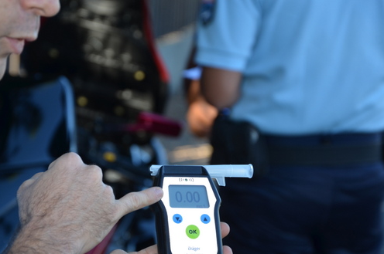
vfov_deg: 7.7
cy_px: 139
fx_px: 1896
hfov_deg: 11.6
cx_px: 150
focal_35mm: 178
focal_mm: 92
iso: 250
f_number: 5.6
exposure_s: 1/125
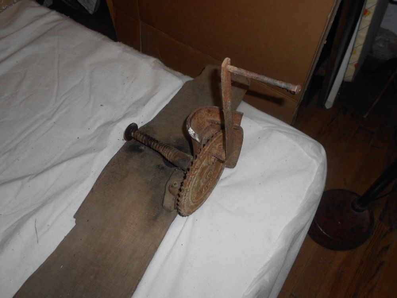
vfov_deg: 53.1
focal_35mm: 26
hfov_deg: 67.3
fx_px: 298
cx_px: 198
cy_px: 149
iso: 80
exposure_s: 1/25
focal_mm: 4.6
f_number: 3.2
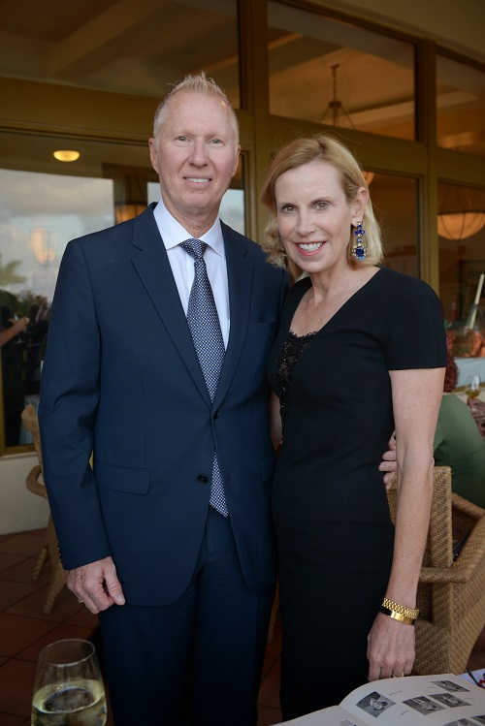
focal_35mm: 38
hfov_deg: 35.1
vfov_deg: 50.7
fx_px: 767
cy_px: 363
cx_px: 242
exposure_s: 1/60
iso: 400
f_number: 5
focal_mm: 38
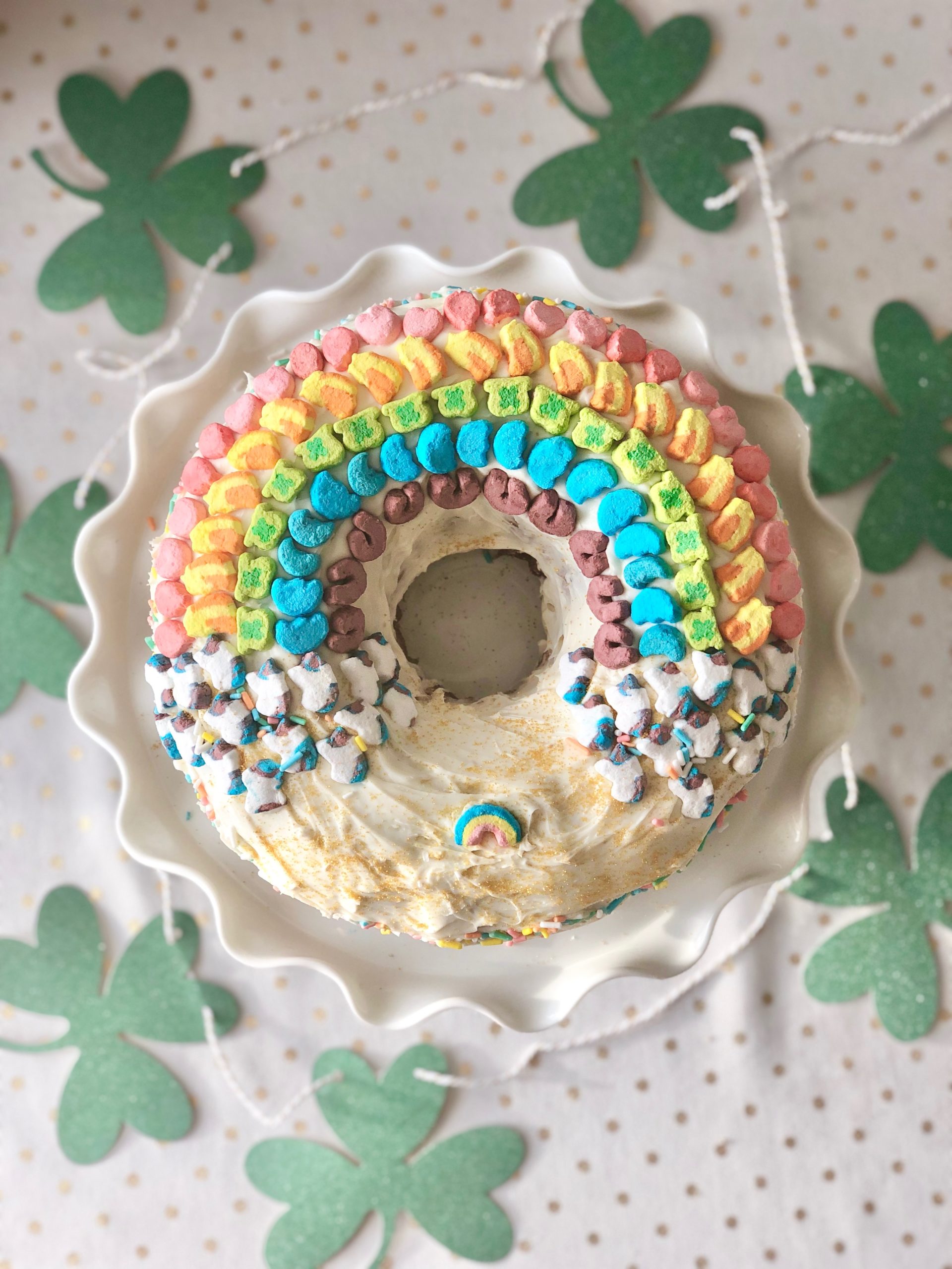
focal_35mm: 52
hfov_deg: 28.0
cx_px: 476
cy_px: 634
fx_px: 1907
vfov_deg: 36.8
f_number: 2.4
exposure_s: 1/60
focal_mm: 6
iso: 32
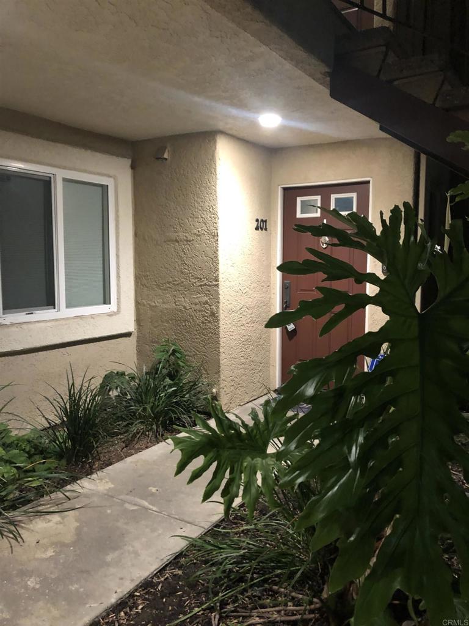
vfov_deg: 63.4
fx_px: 506
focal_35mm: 28
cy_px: 313
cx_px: 234
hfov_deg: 49.7
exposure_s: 1/5
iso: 100
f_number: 1.8
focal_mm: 4
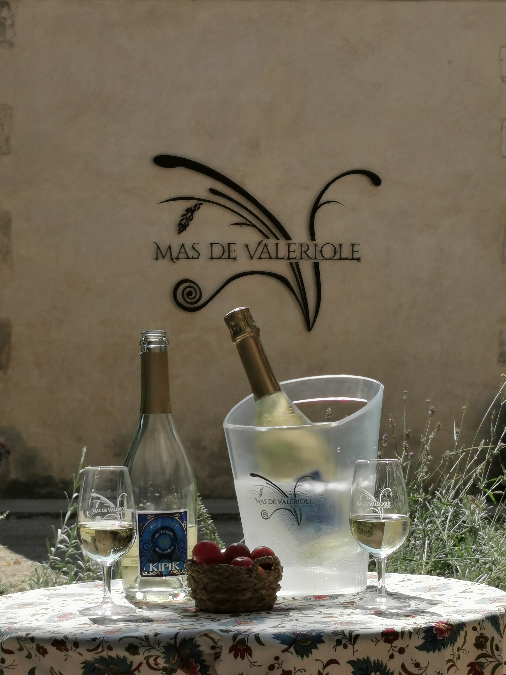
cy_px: 338
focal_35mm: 94
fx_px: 1832
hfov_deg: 15.7
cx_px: 253
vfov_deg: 20.9
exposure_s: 1/3906
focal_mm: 5.56
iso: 50
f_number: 1.6
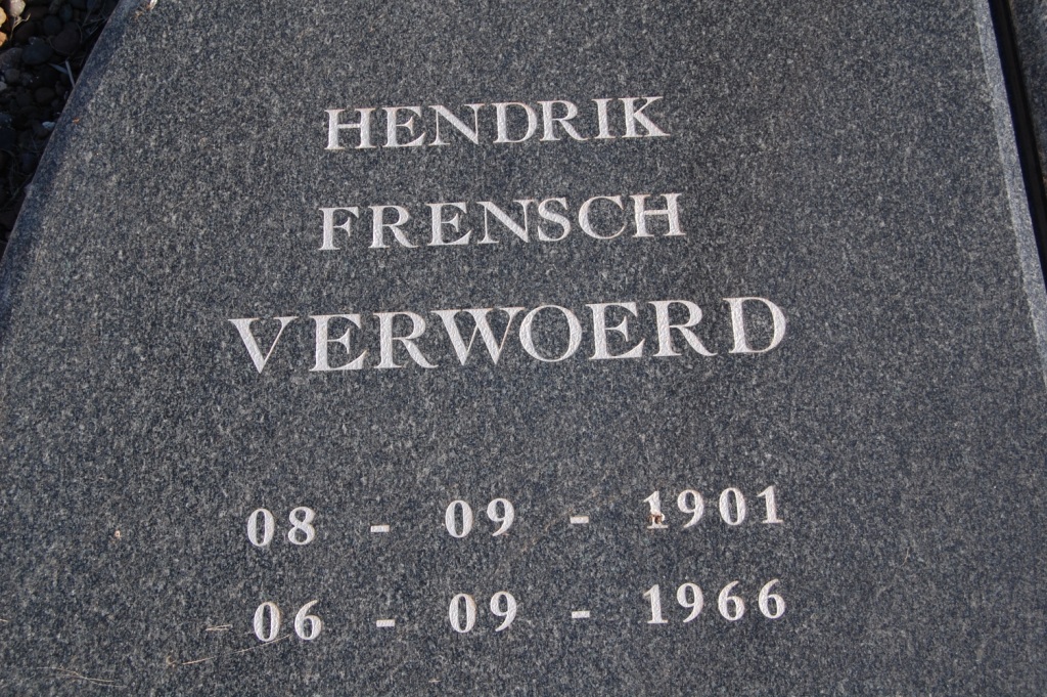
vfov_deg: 23.7
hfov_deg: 35.1
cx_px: 524
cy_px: 348
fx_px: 1656
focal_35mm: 57
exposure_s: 1/250
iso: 200
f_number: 8
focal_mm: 38
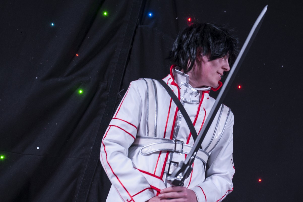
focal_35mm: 56
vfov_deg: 24.2
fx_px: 471
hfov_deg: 35.7
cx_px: 152
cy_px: 101
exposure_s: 1/30
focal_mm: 56
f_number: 3.5
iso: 800
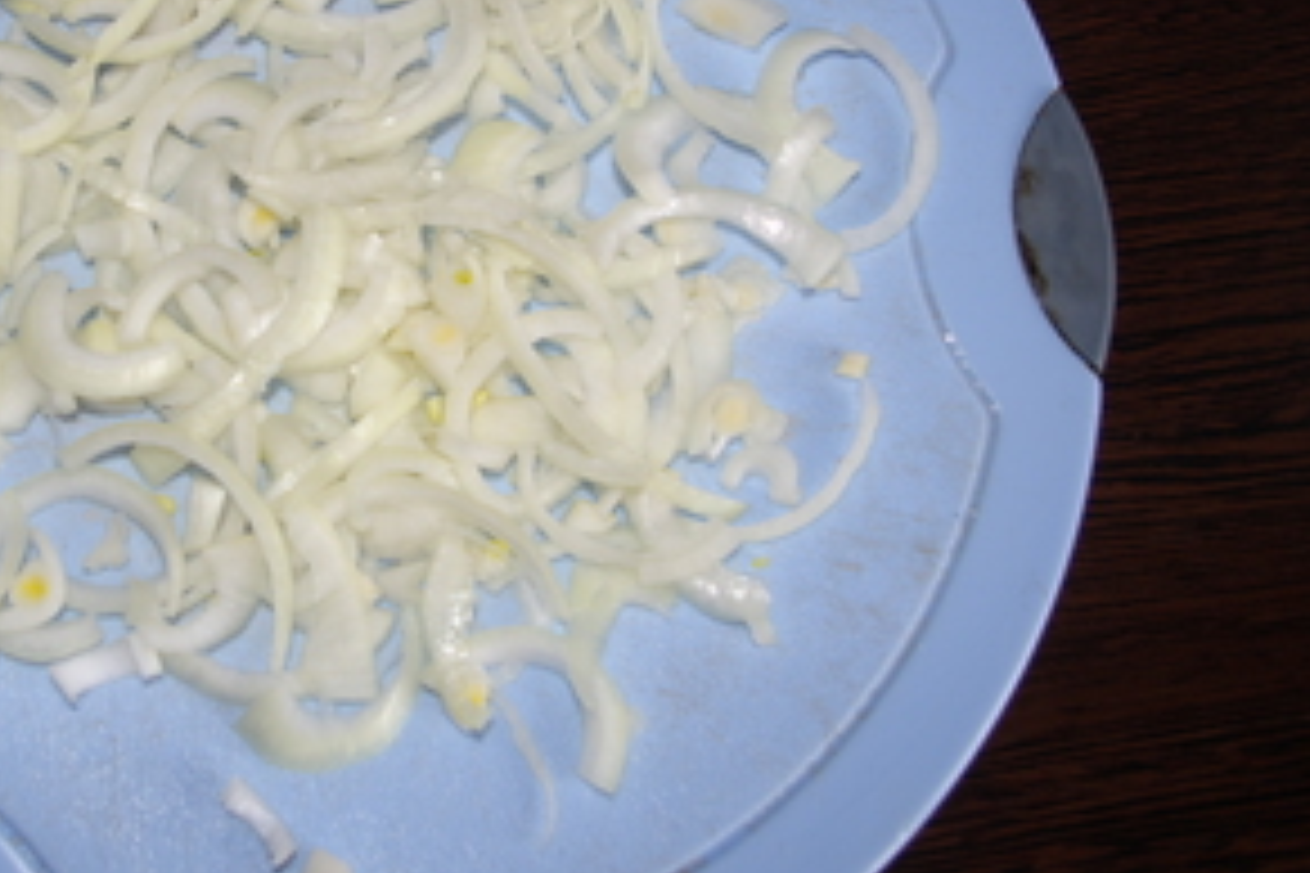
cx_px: 351
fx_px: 1775
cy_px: 248
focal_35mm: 49
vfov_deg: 27.4
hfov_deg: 39.6
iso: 200
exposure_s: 1/100
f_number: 4
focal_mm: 21
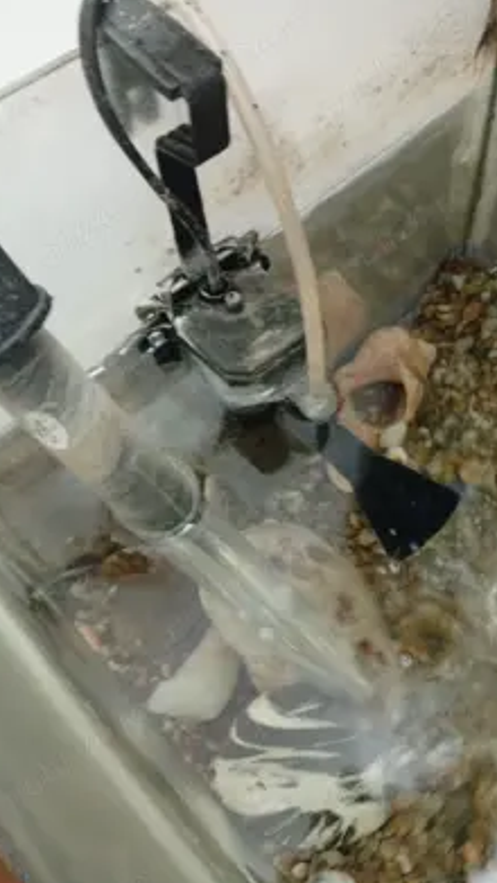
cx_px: 314
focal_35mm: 30
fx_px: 703
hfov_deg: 38.7
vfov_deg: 64.3
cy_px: 445
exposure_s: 1/16.7
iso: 1552
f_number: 1.8
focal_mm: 3.98
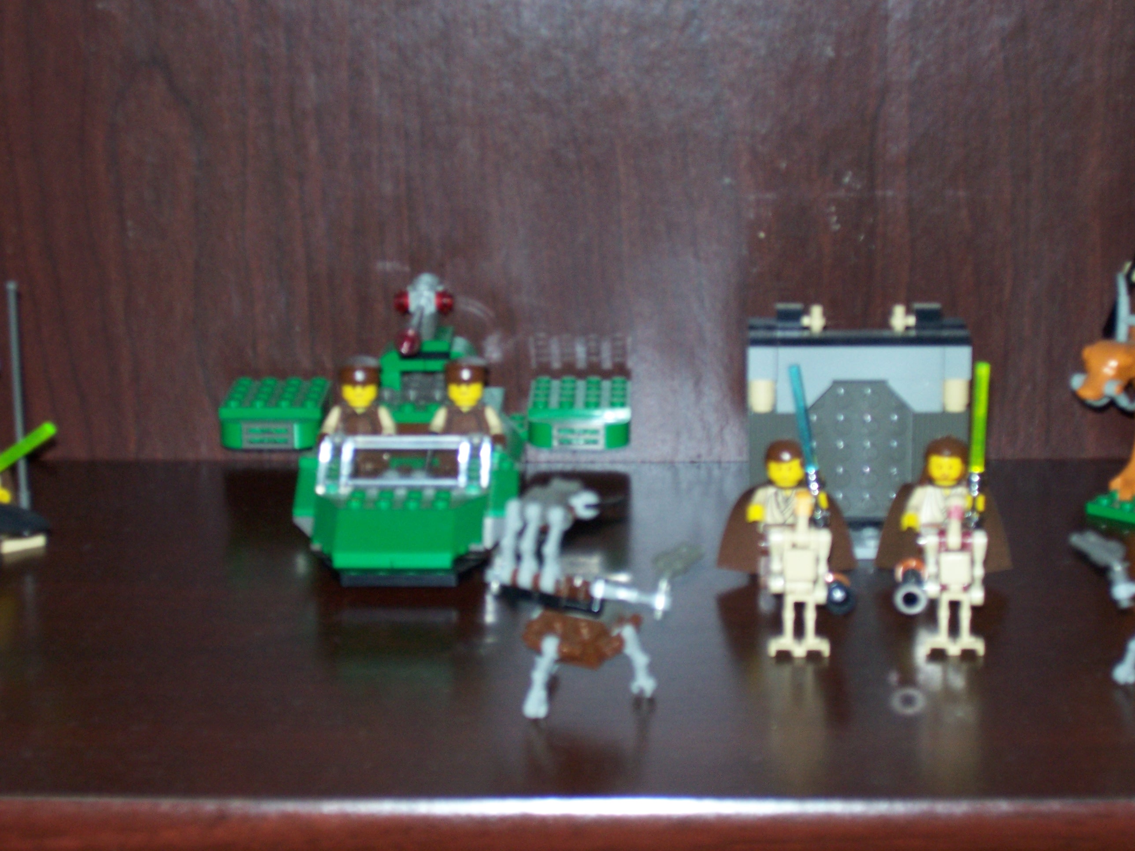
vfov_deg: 18.0
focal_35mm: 82
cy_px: 426
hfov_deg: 23.8
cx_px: 568
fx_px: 2689
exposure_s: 1/90
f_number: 4.1
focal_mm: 13.5
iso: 125
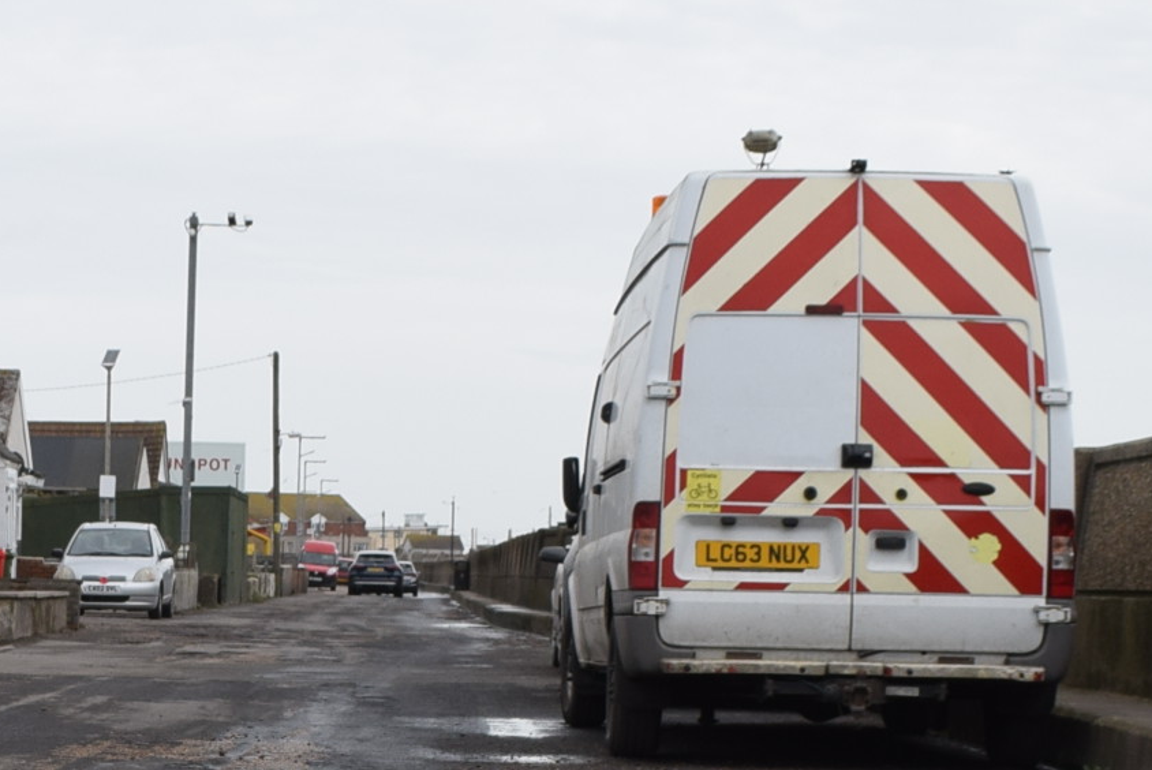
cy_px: 978
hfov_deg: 17.1
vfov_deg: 11.5
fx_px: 3746
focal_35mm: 117
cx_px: 45
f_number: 8
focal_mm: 22
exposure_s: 1/250
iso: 250
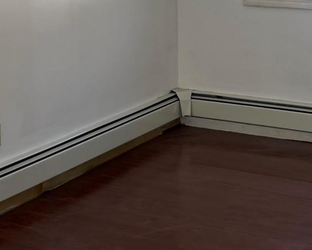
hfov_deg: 22.3
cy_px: -78
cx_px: 216
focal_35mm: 85
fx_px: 785
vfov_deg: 17.0
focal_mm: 6.76
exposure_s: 1/296
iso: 100
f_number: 1.78
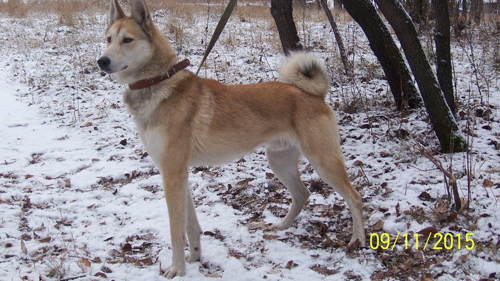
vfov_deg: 19.3
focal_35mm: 62
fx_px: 822
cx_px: 249
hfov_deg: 33.8
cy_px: 98
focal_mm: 9.6
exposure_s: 1/200
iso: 80
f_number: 3.6
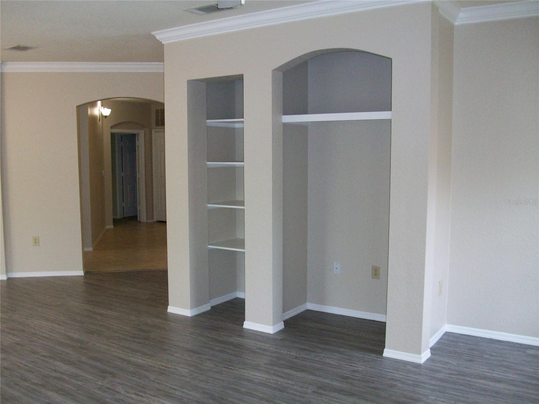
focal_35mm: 34
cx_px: 270
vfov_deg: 41.8
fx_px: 529
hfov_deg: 54.0
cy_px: 202
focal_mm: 5.7
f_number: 2.8
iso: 160
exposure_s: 1/60
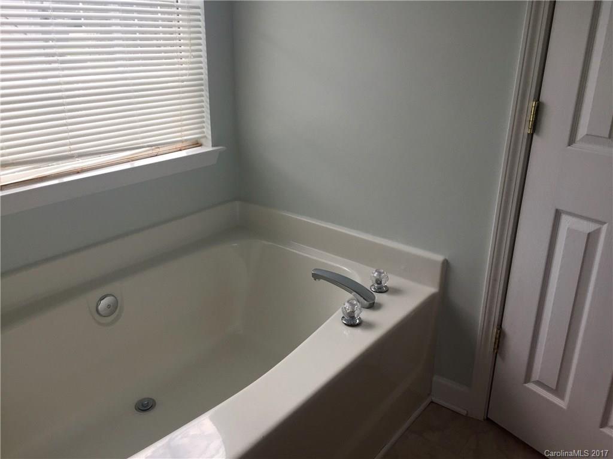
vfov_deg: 48.2
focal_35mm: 29
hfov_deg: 61.7
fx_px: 514
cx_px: 306
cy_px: 230
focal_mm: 4.15
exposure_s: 1/120
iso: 50
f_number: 2.2
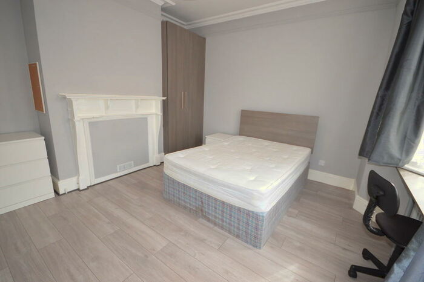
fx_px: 177
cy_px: 141
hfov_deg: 100.4
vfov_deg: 77.3
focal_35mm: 15
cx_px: 212
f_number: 4
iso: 400
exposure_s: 1/60
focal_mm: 10
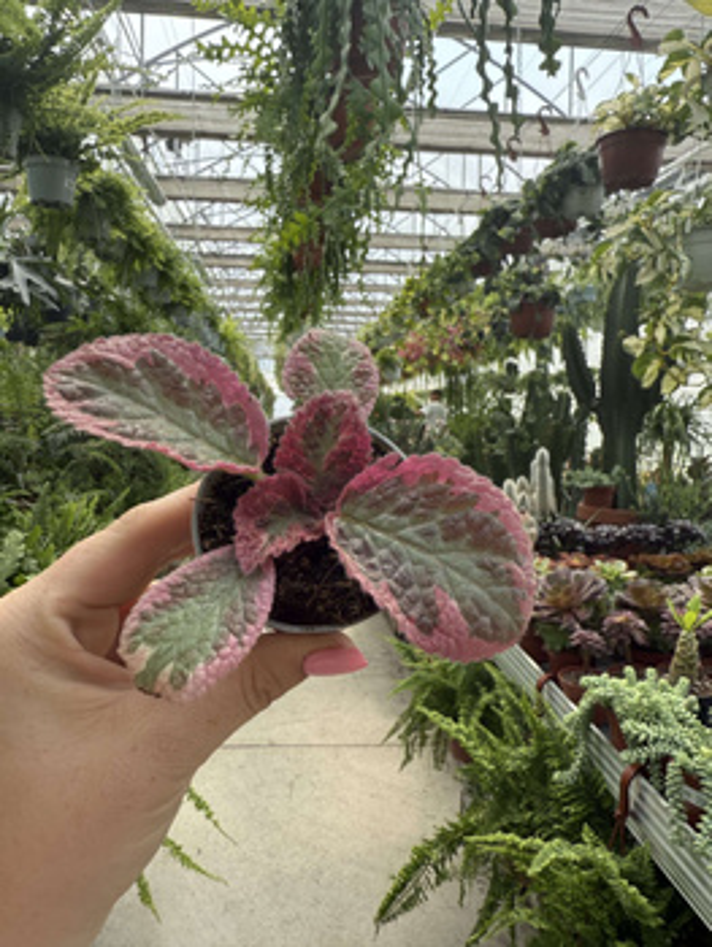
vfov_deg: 69.4
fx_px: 685
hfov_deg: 54.9
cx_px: 356
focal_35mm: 25
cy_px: 474
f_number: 2.2
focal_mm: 2.22
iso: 64
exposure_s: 1/565
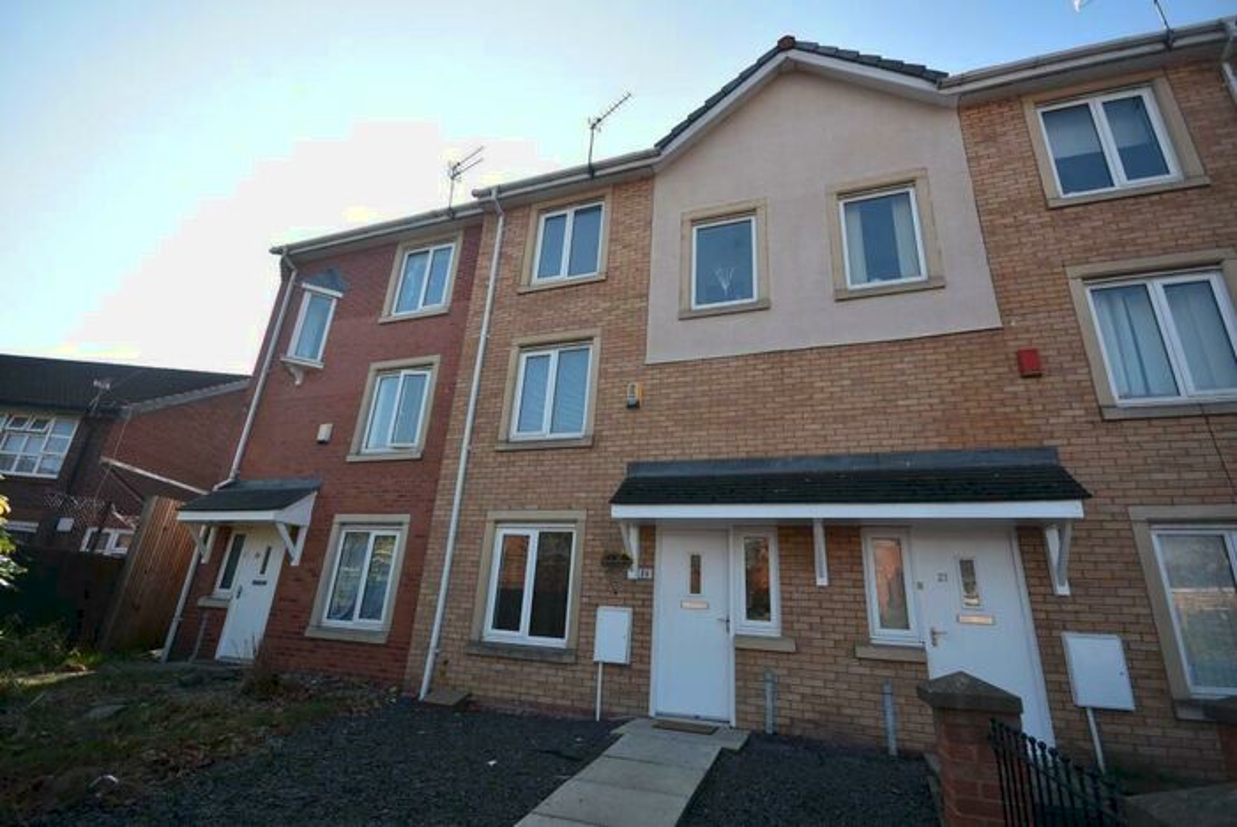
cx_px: 618
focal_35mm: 15
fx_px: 516
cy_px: 414
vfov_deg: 77.4
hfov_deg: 100.3
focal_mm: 10
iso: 100
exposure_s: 1/160
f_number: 6.3
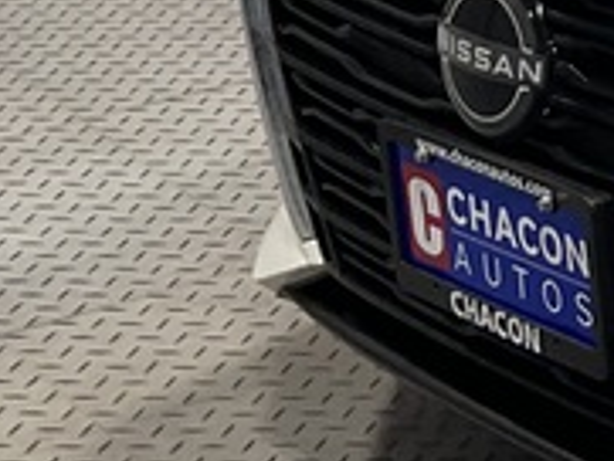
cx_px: 1543
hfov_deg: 10.7
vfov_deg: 9.5
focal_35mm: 154
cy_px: -129
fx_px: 2733
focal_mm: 3
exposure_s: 1/100
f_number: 1.8
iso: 40
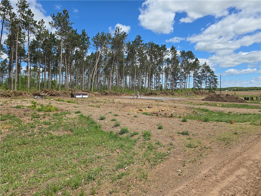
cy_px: 98
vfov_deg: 58.9
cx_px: 130
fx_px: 173
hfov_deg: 73.9
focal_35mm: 23
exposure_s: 1/927
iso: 12
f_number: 1.7
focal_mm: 6.3
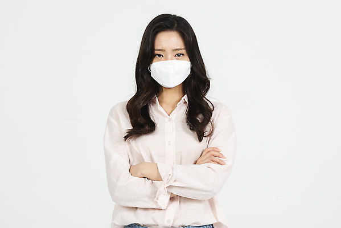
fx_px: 1469
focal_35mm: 155
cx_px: 170
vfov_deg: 8.9
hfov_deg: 13.2
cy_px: 114
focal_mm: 155
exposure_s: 1/125
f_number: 13
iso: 100
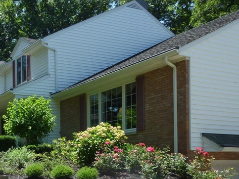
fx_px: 366
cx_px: 18
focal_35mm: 53
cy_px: 174
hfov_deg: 33.9
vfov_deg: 26.2
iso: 80
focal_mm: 4.5
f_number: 3.3
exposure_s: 1/320
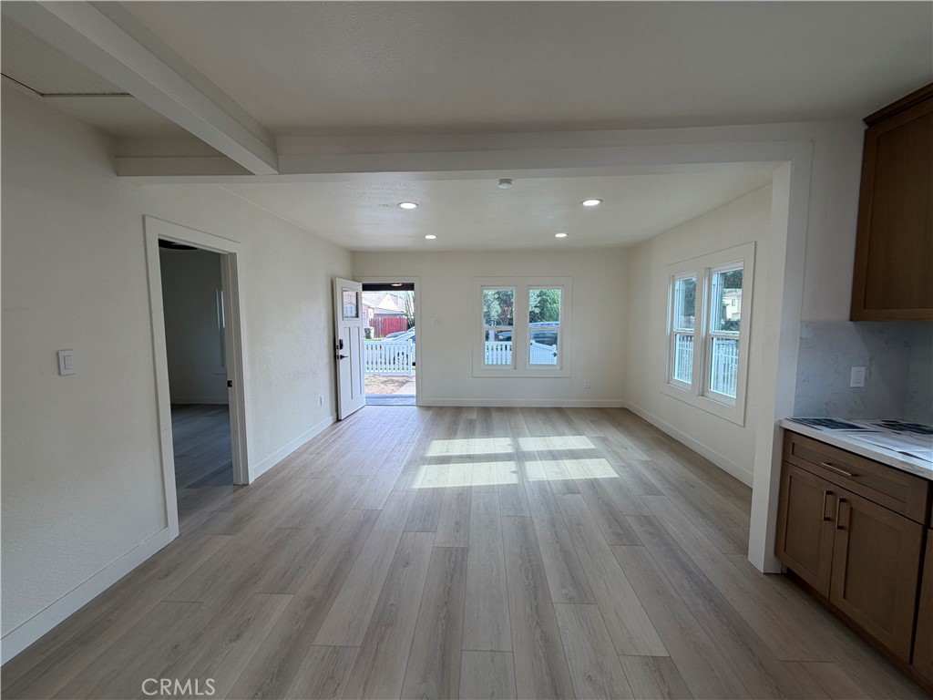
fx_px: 377
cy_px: 350
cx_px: 466
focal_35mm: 14
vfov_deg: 85.7
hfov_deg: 102.1
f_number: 2.2
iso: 50
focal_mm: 2.22
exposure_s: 1/120
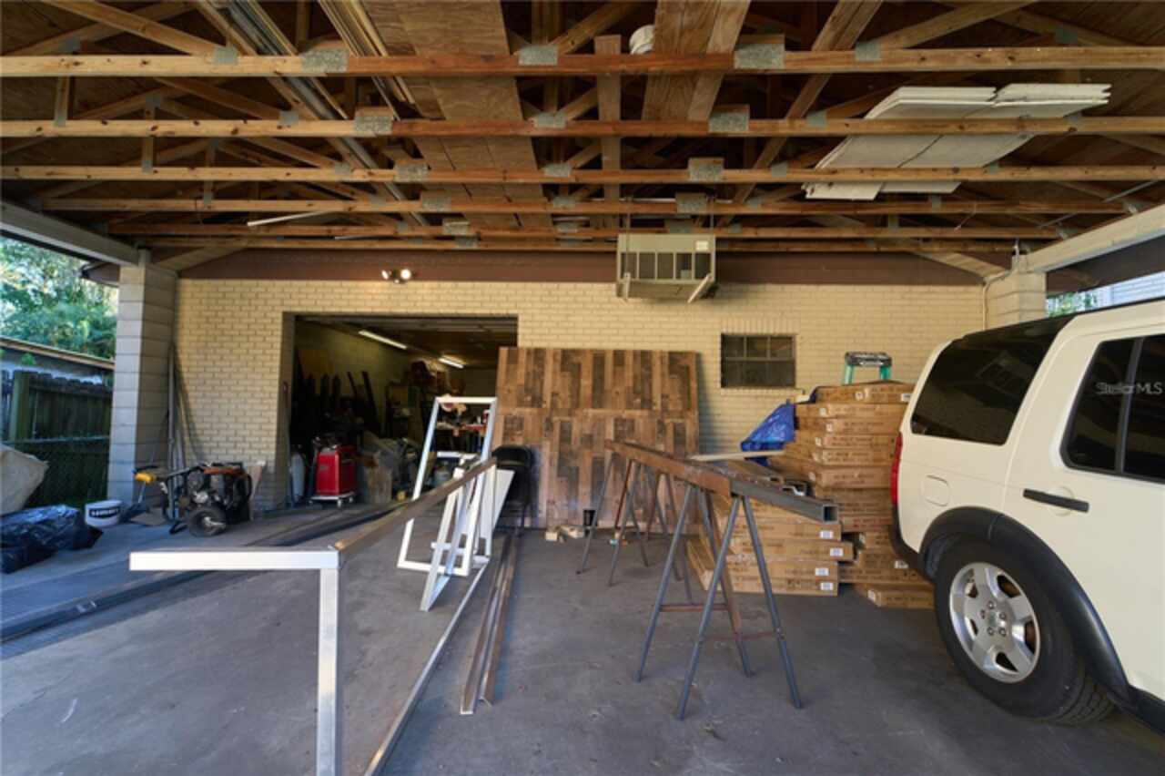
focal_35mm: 14
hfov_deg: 104.3
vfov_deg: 81.1
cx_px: 582
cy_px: 388
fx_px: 453
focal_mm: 14
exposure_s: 1/60
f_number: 5
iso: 200
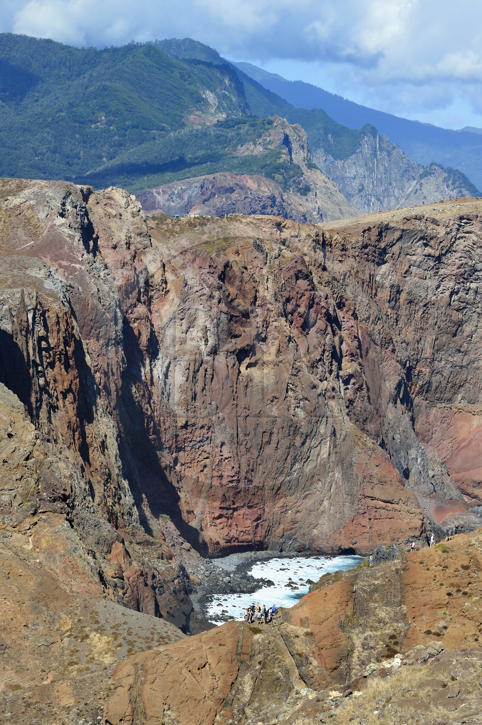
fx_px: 3418
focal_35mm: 170
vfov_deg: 12.1
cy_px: 362
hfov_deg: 8.1
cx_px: 241
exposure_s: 1/250
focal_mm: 170
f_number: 13
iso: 200
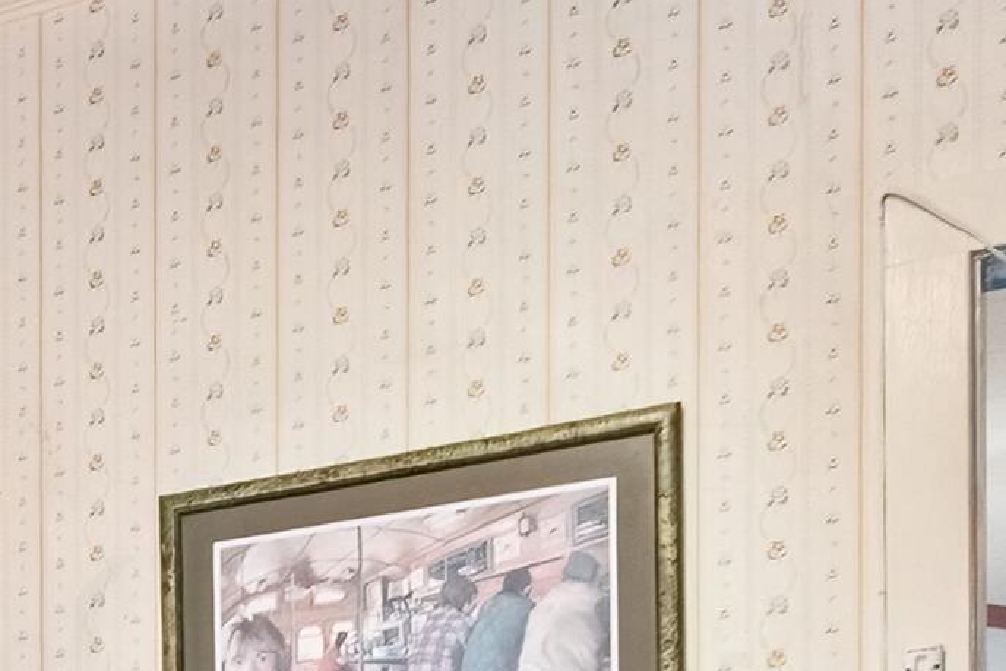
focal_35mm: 67
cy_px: 1168
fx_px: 1873
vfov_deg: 17.1
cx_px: -246
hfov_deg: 26.3
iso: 250
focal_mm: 10
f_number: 9
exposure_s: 1/2
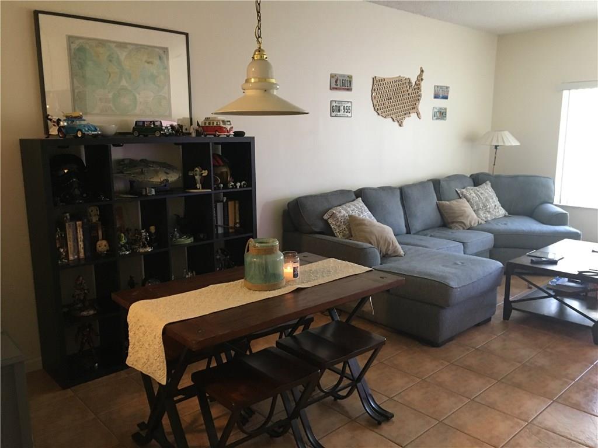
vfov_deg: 48.2
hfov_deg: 61.7
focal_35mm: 29
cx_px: 299
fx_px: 501
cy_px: 224
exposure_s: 1/30
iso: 160
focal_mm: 4.15
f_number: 2.2
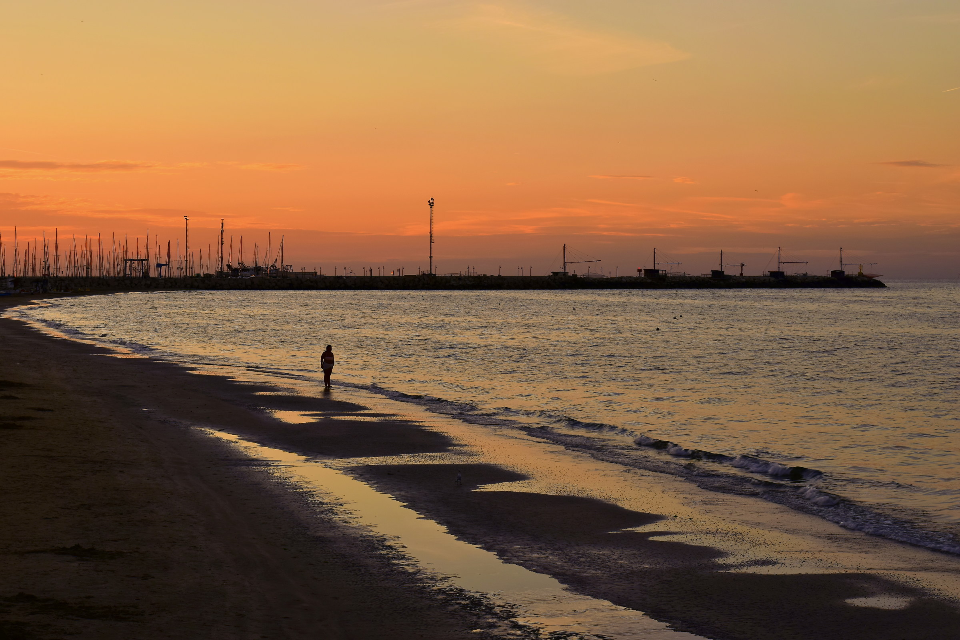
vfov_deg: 18.2
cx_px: 480
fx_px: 2000
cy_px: 320
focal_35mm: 75
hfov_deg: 27.0
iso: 100
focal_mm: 50
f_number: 9
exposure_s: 1/50
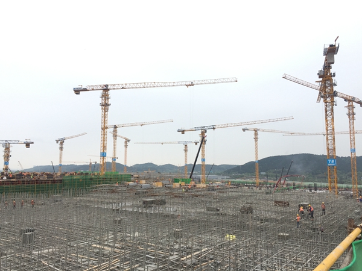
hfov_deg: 61.7
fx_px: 303
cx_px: 181
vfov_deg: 48.2
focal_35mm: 29
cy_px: 136
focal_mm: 4.15
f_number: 2.2
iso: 32
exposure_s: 1/324
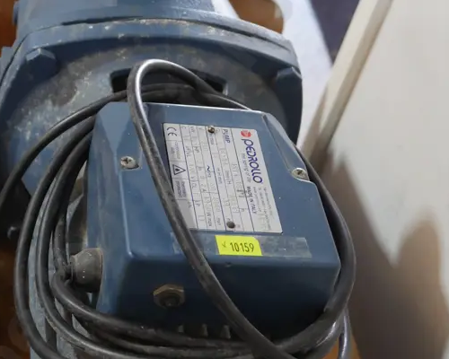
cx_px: 136
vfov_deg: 21.3
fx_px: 957
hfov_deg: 26.2
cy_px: 187
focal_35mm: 72
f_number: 4
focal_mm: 18
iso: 800
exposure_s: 1/60
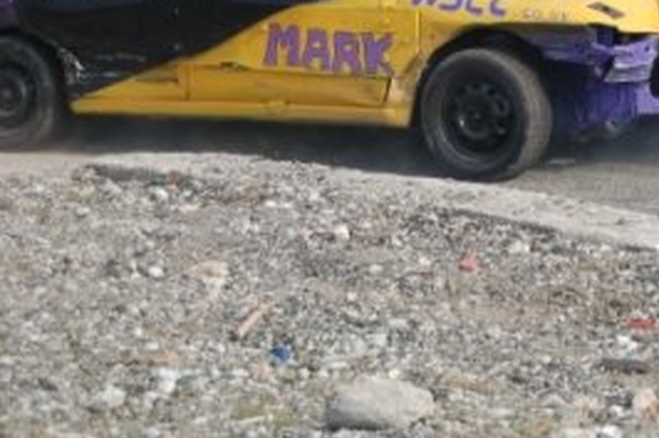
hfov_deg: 10.2
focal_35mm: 198
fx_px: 3626
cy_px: -64
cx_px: 773
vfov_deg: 6.9
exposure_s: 1/1000
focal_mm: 55
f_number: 5.3
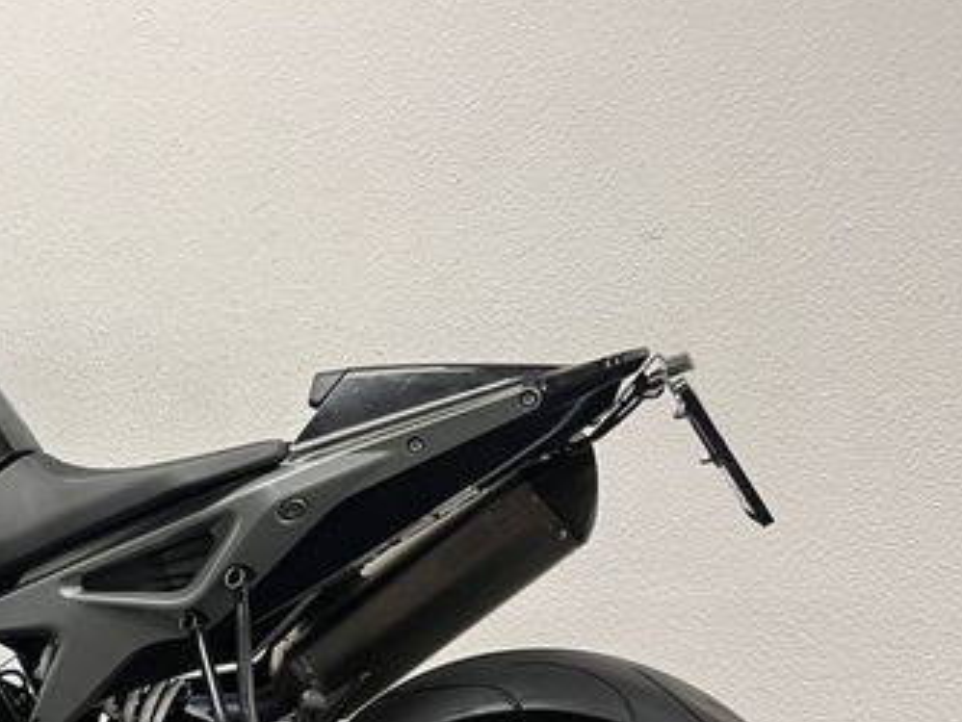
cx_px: 110
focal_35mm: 50
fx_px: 1390
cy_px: 676
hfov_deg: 36.0
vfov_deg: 27.8
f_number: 1.6
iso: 80
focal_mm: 5.1
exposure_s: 1/50
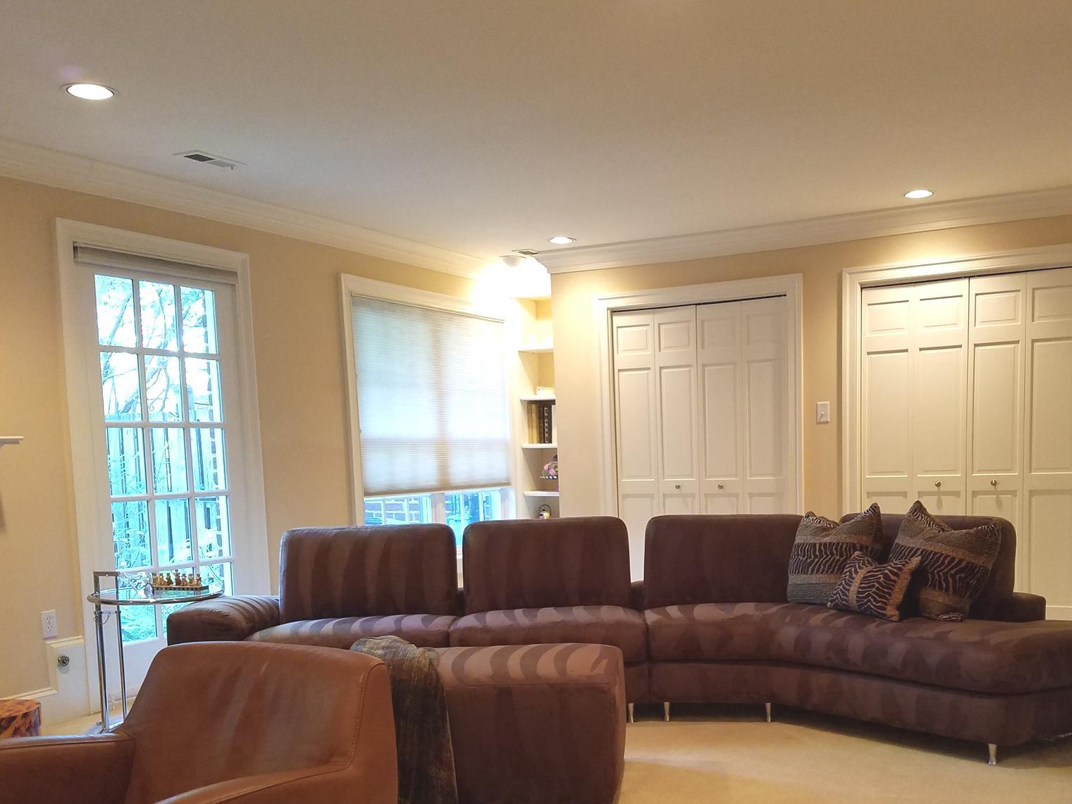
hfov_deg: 52.2
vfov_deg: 40.2
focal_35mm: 35
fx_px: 1084
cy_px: 531
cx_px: 648
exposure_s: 1/24
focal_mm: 4.2
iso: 200
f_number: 1.7
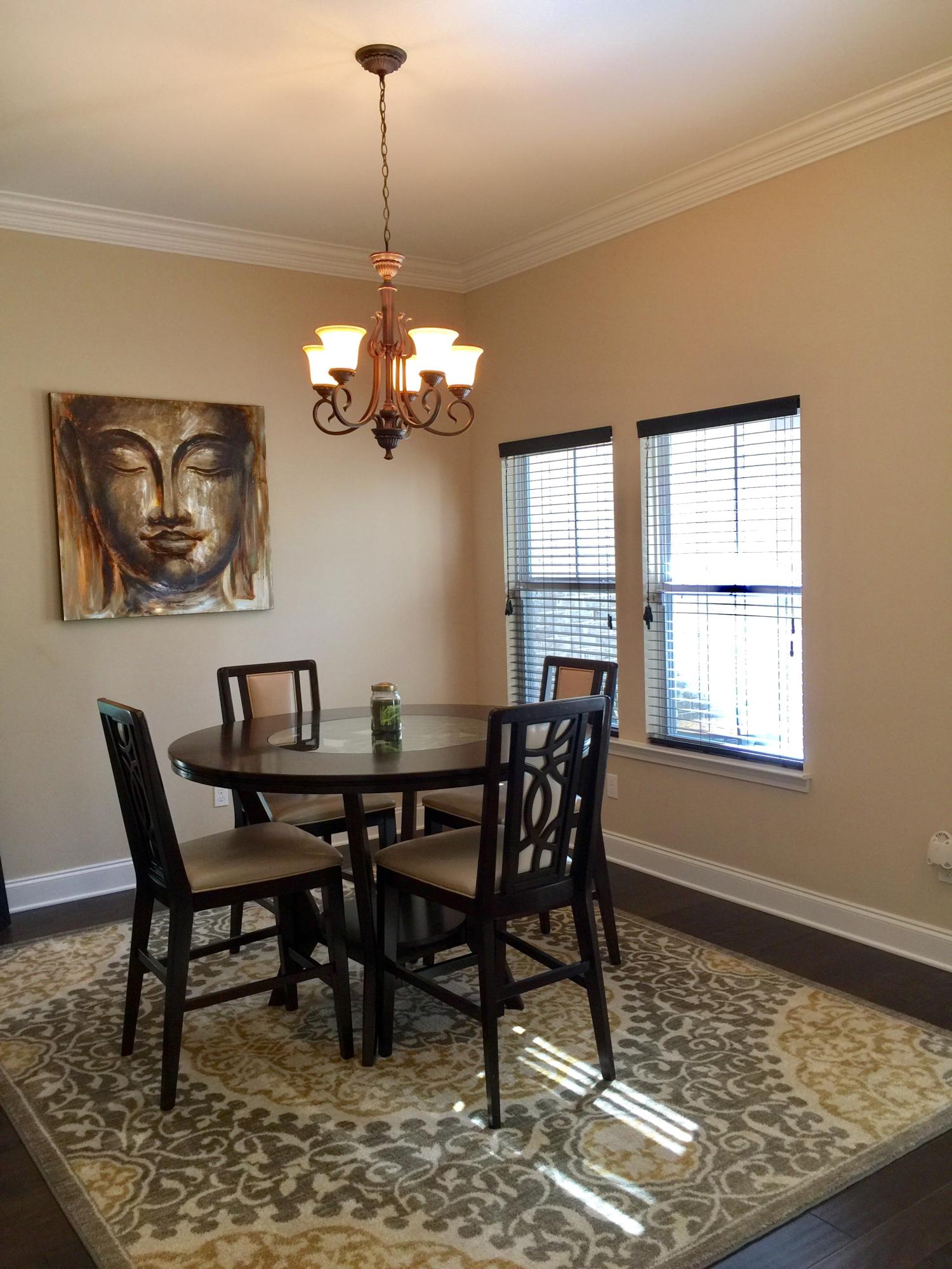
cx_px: 476
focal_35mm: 29
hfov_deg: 48.2
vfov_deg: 61.7
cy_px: 634
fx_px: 1063
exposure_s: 1/30
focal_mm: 4.15
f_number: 2.2
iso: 32
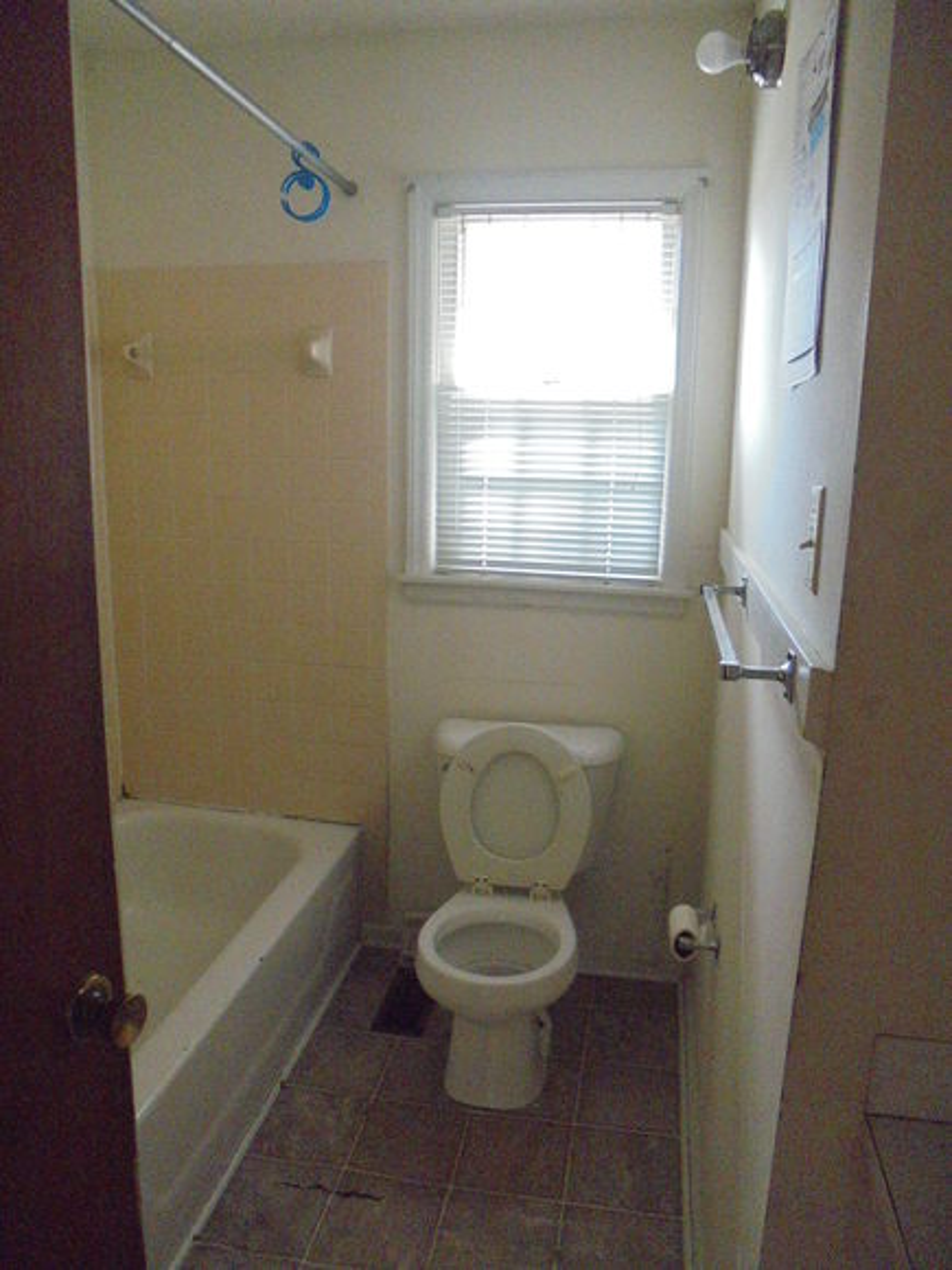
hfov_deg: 53.1
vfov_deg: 67.3
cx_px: 476
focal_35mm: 26
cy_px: 635
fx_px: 953
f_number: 3.5
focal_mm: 4.6
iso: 800
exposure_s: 1/100
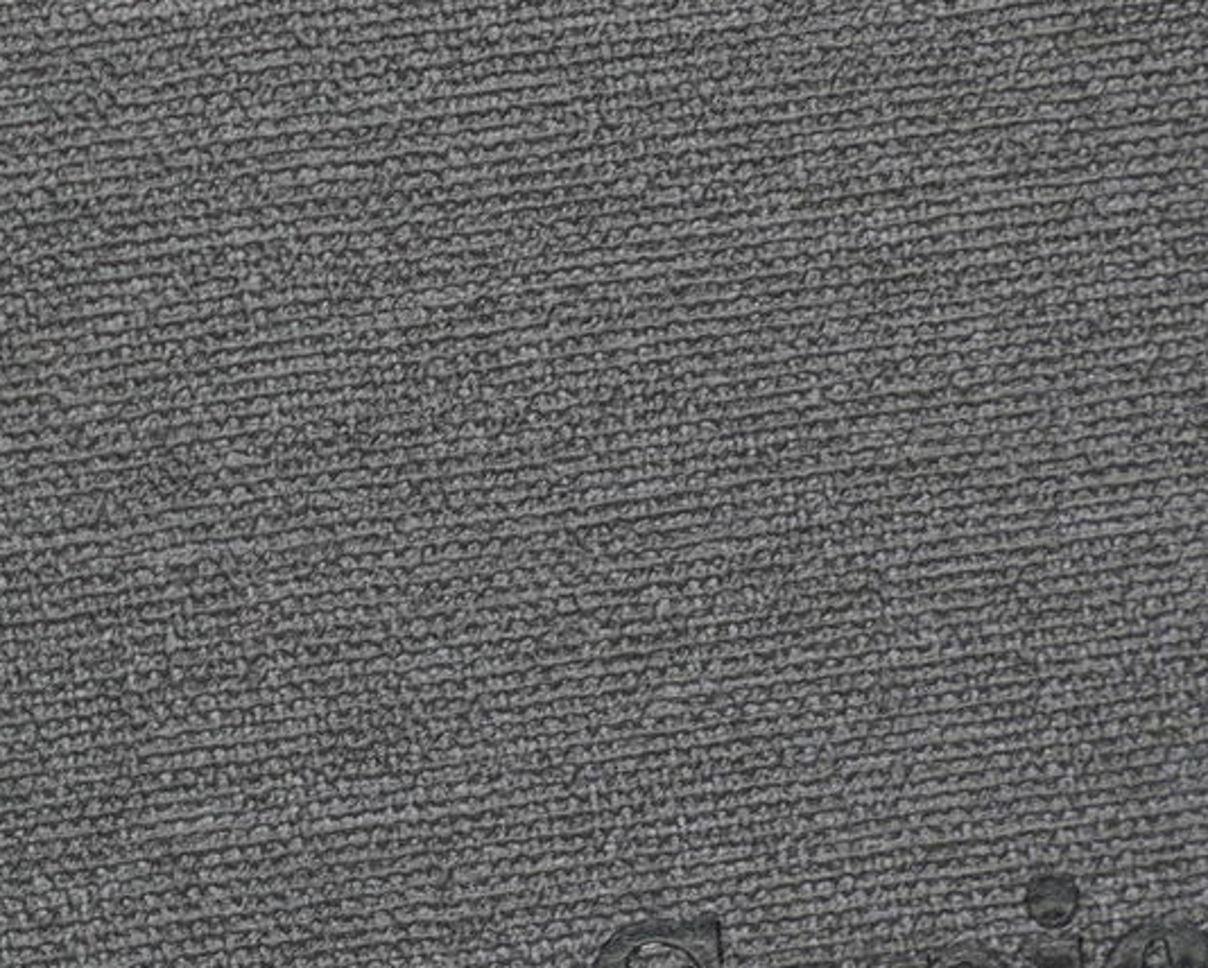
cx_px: 385
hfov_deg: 8.2
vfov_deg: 6.5
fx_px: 8444
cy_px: 930
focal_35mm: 236
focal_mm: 70
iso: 1000
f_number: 5
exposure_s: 1/125
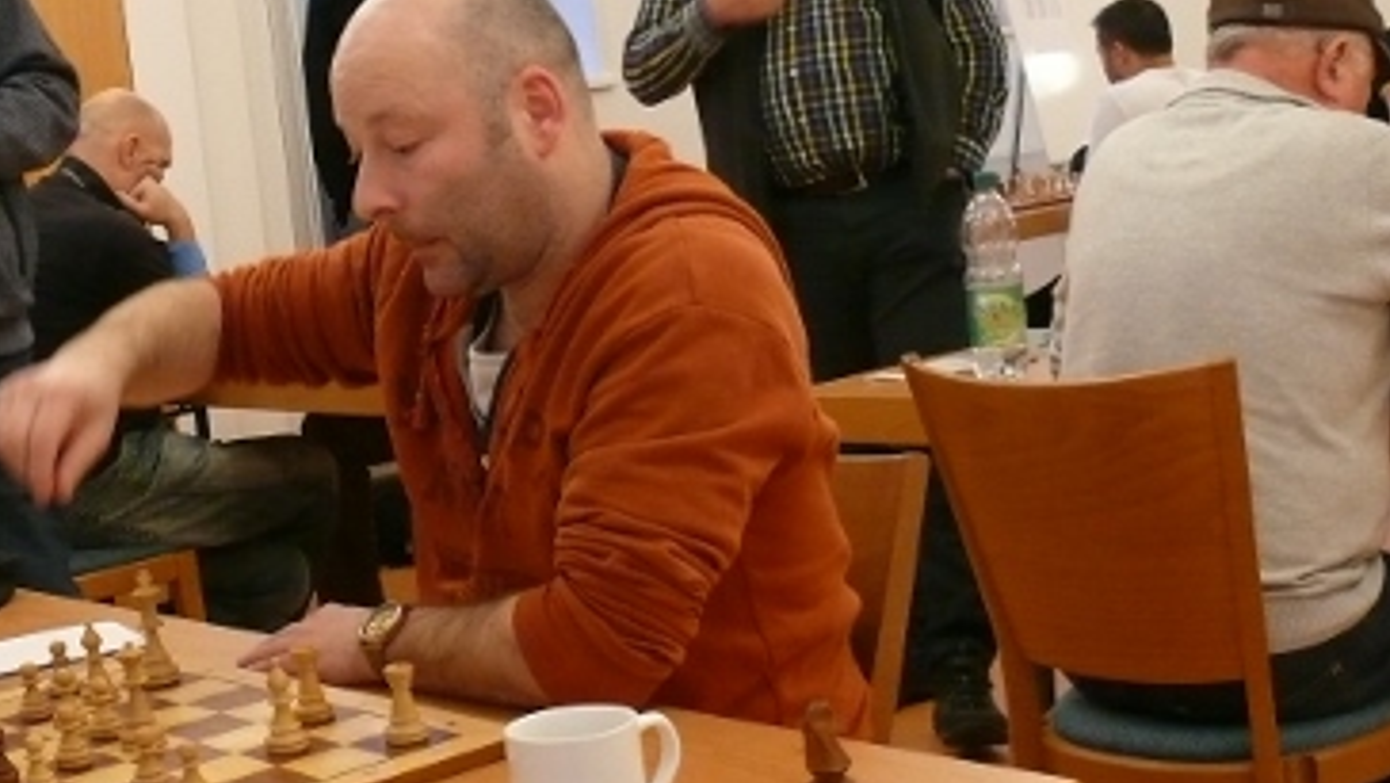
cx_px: 298
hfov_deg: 30.7
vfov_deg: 18.0
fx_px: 2470
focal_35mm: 67
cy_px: 302
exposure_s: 1/40
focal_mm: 7.4
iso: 400
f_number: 2.8
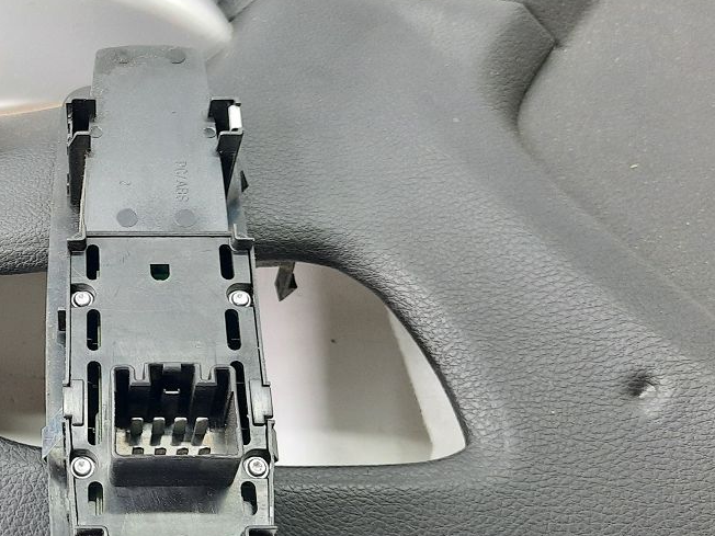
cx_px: 76
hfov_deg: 38.5
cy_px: 271
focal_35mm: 46
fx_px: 950
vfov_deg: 31.5
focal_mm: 4.6
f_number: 2
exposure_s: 1/33
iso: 320
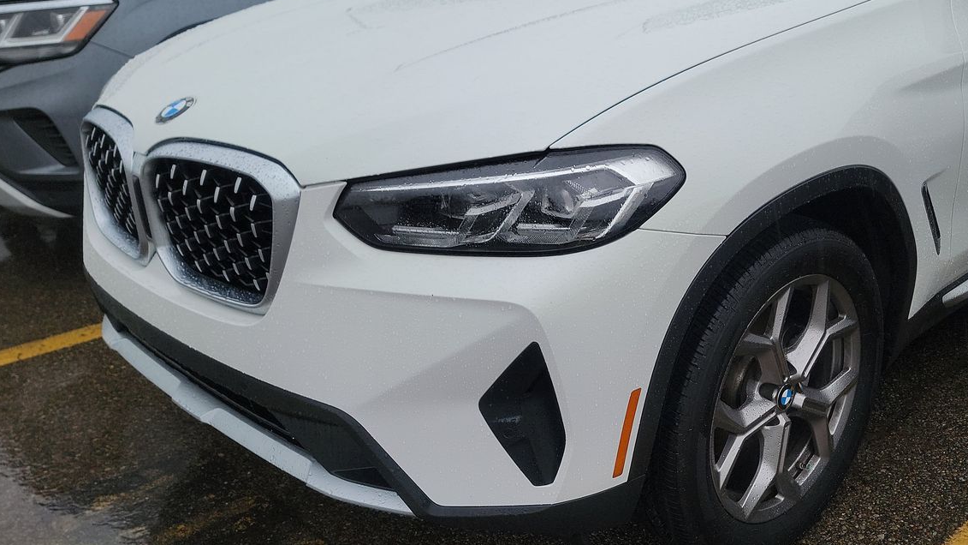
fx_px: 950
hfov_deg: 53.2
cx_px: 625
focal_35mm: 37
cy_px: 226
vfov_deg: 31.9
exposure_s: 1/119
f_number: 1.8
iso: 53
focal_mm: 6.7
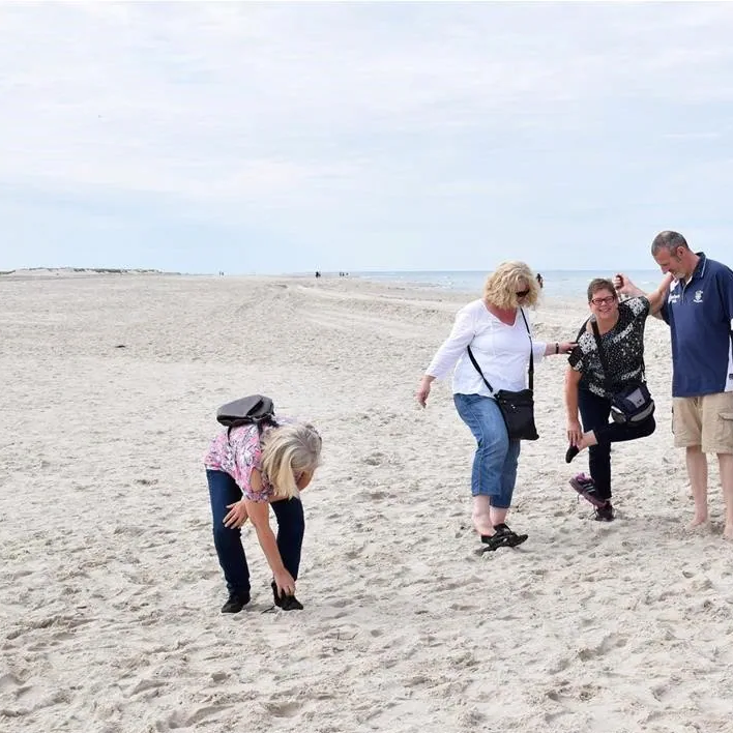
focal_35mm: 66
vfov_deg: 26.1
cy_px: 372
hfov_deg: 25.8
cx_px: 532
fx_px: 1581
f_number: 10
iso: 200
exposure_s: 1/400
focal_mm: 34
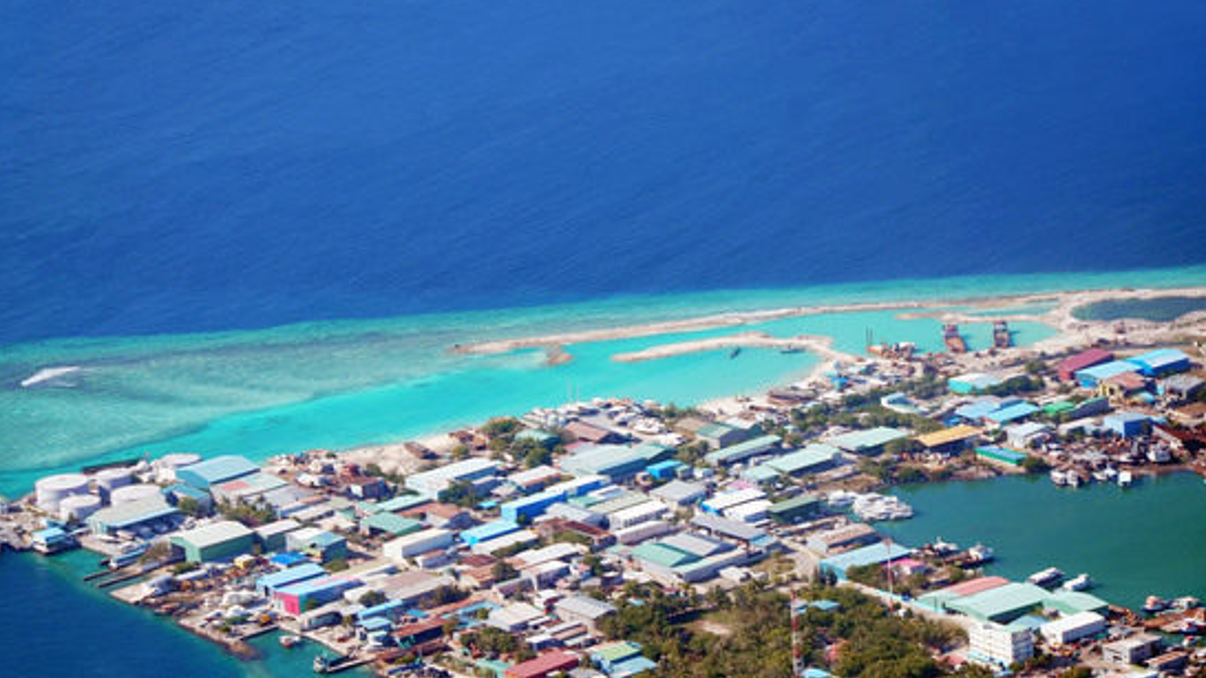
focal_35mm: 178
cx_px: 575
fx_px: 5678
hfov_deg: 12.1
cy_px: 402
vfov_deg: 6.8
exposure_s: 1/500
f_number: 8
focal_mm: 105
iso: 100
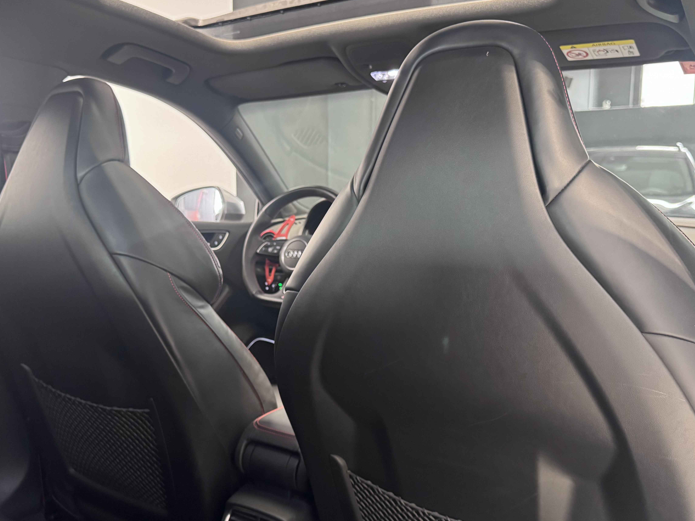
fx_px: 602
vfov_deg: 46.8
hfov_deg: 59.9
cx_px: 330
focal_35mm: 30
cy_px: 273
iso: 640
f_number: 1.78
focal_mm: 6.76
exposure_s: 1/33
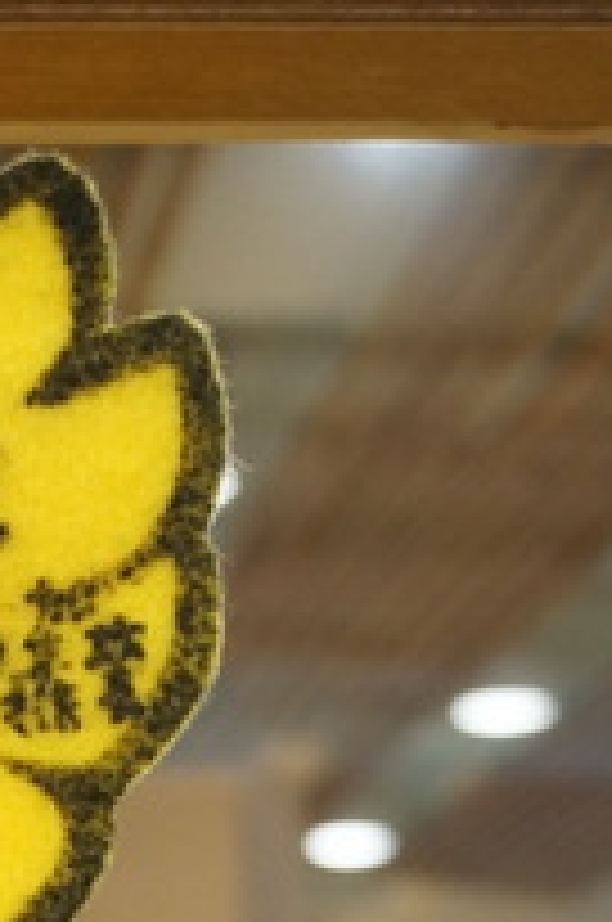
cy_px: 1133
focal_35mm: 103
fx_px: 2635
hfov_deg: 12.6
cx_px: -315
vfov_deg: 18.7
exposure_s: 1/40
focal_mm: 22
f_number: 4
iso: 1600
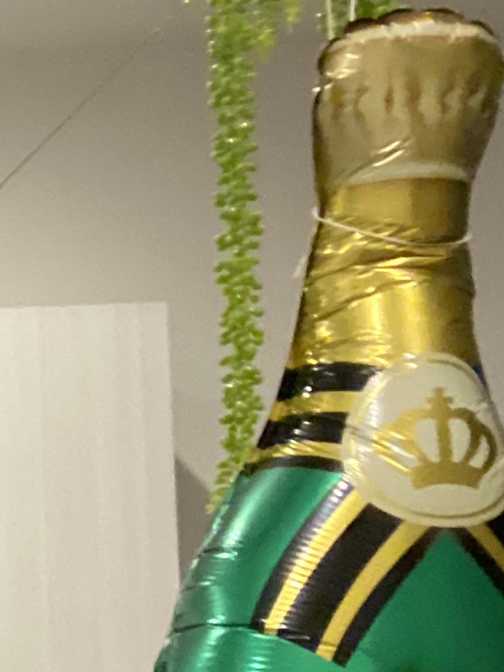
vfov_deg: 19.1
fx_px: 1805
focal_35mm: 93
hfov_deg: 13.5
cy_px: 928
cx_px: -527
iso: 320
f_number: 2.2
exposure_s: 1/30
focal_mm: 2.71
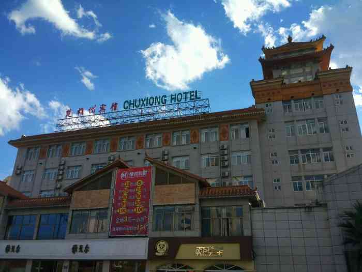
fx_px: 314
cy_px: 136
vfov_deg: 46.8
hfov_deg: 60.0
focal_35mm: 30
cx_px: 181
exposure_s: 1/1111
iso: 101
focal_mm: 4.12
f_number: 2
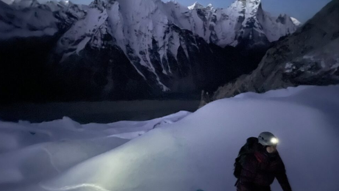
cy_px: 95
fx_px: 270
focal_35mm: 30
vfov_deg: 38.9
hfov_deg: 64.3
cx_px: 170
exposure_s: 1/4
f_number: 1.6
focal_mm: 4.2
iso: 5000
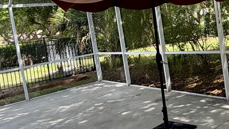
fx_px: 267
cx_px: 216
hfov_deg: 41.7
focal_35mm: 44
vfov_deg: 26.8
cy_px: 36
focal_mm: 2.22
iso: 40
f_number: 2.2
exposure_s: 1/207
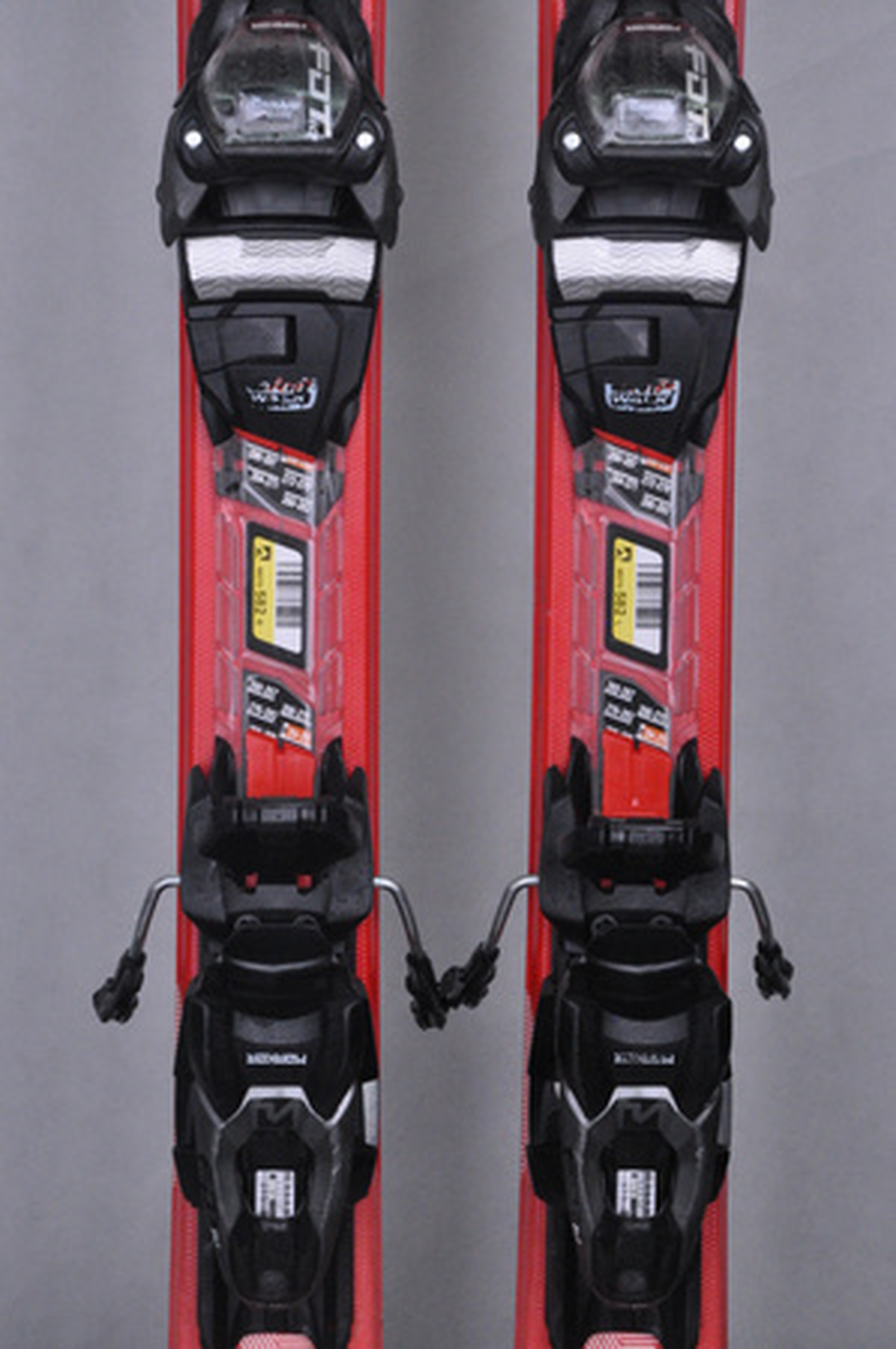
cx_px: 448
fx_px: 4490
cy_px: 674
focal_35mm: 120
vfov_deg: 17.1
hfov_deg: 11.4
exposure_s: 1/125
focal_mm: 80
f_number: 9.5
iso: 3200
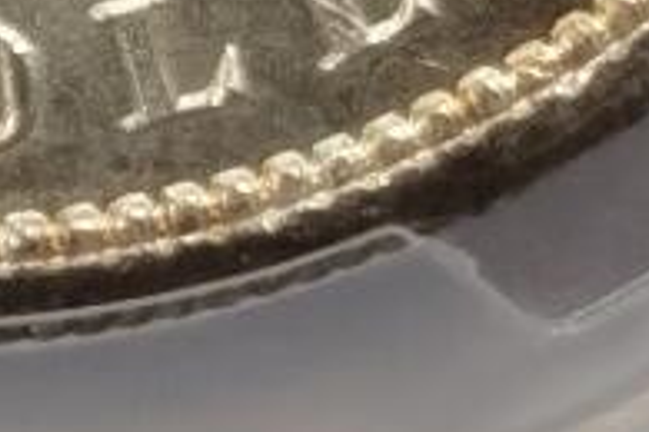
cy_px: -199
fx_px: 9356
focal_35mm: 519
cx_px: -103
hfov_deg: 4.0
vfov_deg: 2.6
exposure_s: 1/100
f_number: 16
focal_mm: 5.56
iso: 100
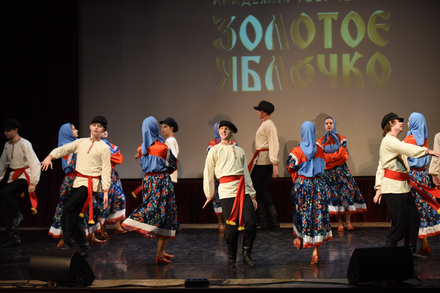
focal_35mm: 120
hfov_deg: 17.1
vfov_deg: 11.4
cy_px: 146
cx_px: 220
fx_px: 1467
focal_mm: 120
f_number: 2.8
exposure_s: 1/400
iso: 2500
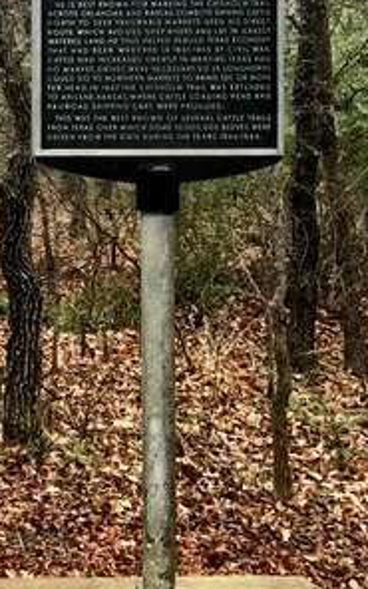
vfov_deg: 24.6
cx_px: -360
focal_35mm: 83
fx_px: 1332
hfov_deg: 13.5
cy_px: 137
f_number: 2.2
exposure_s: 1/15
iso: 32
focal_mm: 4.15
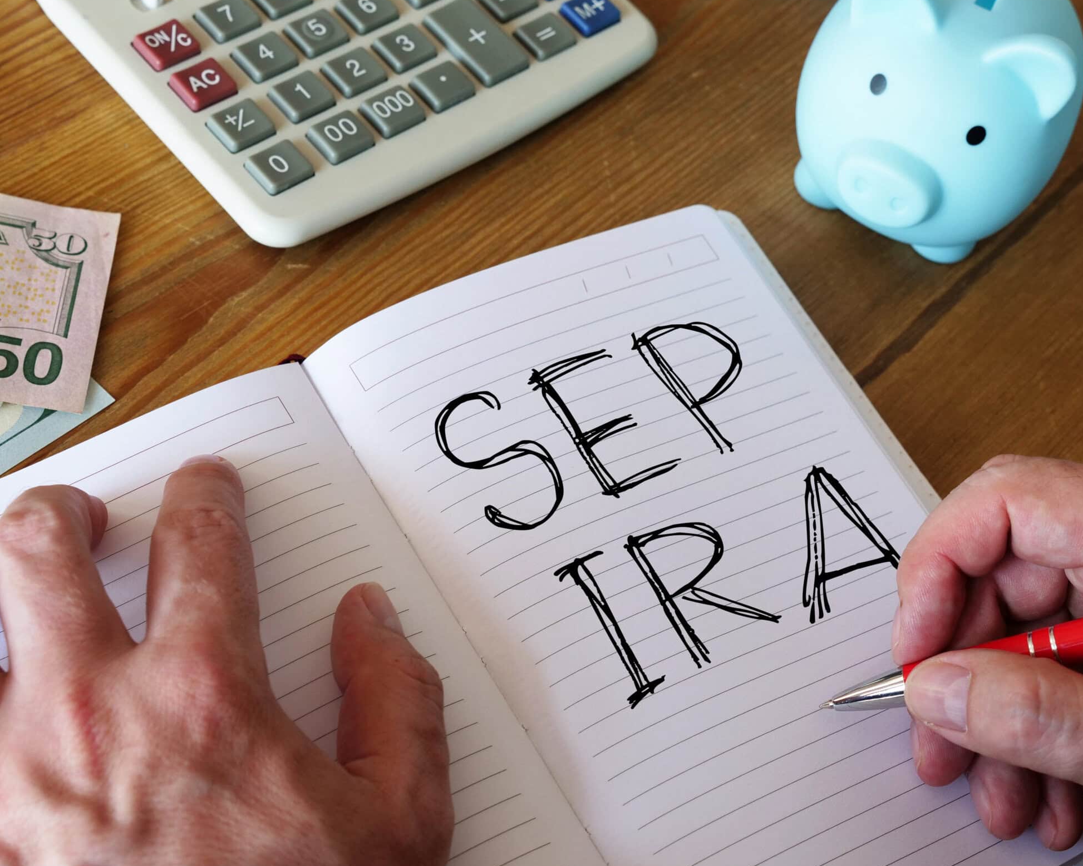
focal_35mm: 65
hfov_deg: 29.1
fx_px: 2084
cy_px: 413
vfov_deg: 23.5
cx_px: 578
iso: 400
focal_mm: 27
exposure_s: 1/60
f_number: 5
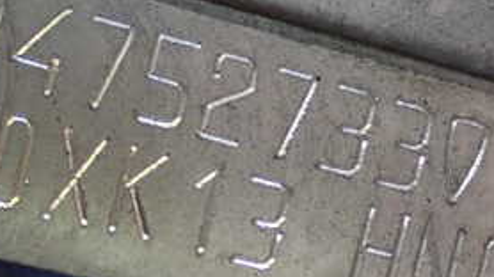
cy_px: 170
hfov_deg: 16.9
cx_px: 279
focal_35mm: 127
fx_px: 1663
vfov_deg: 9.5
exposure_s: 1/13
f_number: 3.3
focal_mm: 9.65
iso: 800
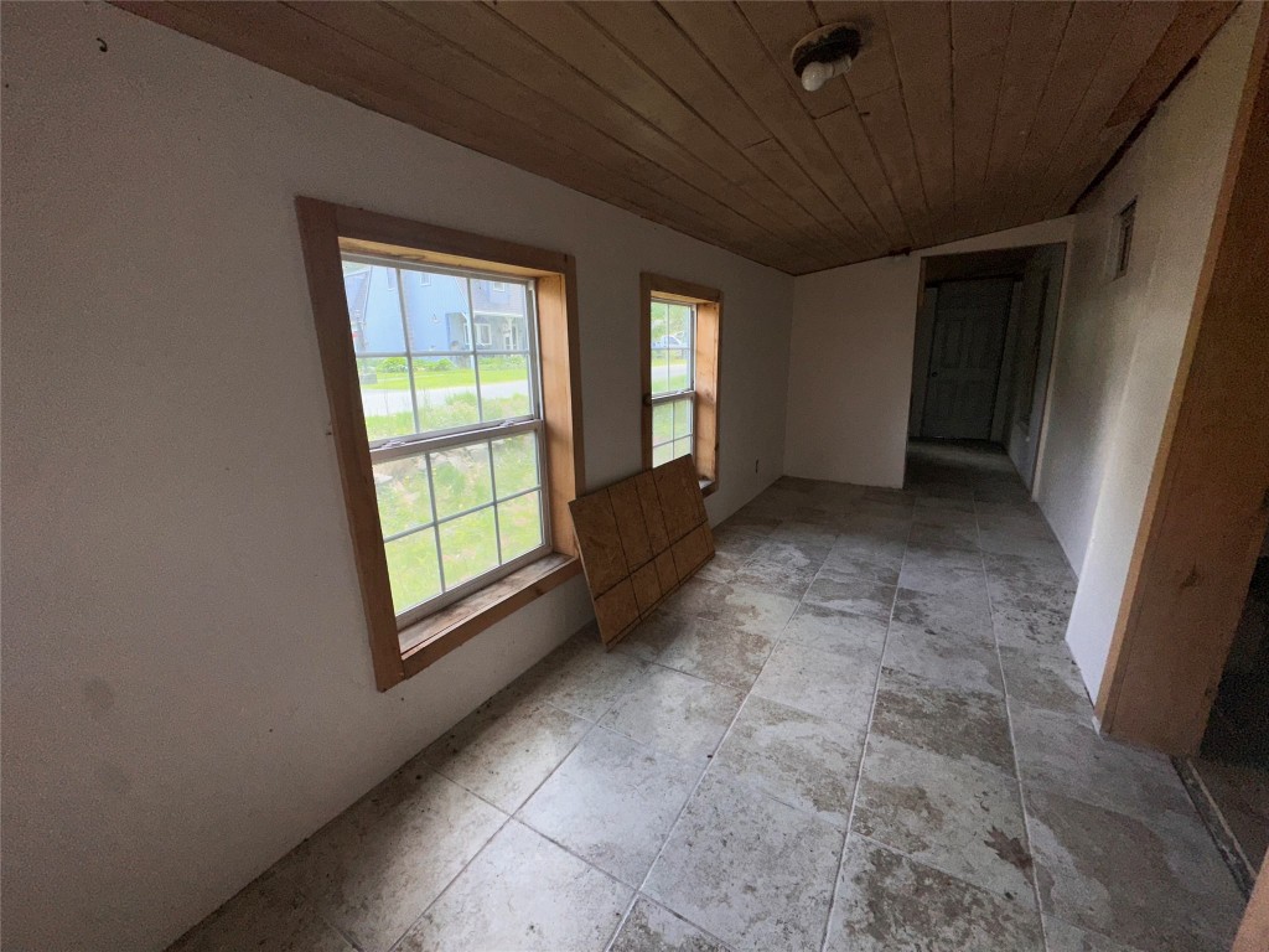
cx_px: 634
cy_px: 476
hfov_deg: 102.1
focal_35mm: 14
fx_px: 513
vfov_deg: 85.7
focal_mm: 2.22
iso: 32
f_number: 2.2
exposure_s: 1/211
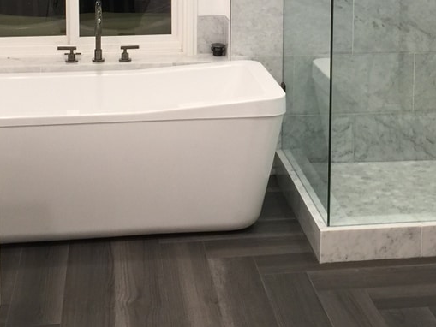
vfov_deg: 18.8
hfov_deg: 25.6
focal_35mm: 76
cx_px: 281
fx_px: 957
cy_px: -10
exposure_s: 1/30
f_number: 2.2
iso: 32
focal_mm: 4.15
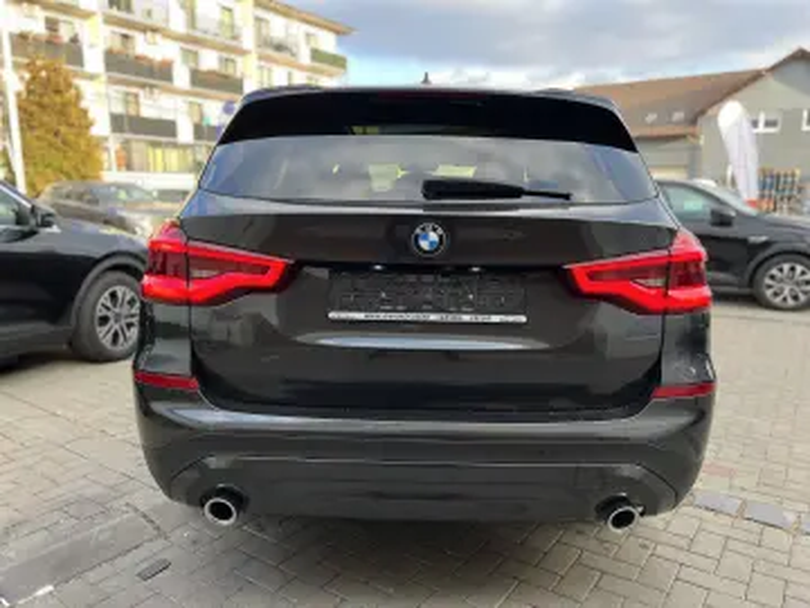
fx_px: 608
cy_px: 304
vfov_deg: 53.1
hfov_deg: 67.3
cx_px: 405
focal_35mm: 26
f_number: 1.5
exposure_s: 1/194
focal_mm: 5.7
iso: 40
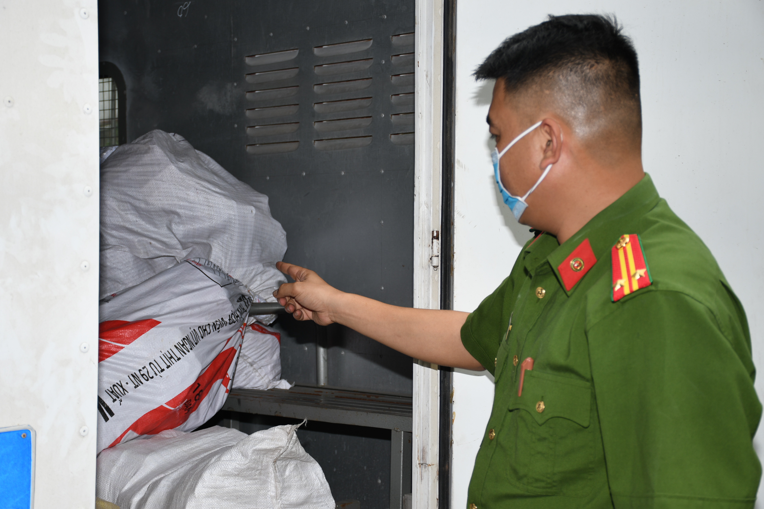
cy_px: 254
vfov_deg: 21.6
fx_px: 1337
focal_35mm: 63
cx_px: 382
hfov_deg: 31.9
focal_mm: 42
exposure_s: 1/200
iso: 160
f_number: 4.5
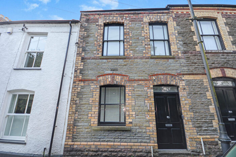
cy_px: 78
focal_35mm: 15
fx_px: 98
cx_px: 118
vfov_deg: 77.3
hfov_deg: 100.4
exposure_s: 1/125
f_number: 4
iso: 100
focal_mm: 10
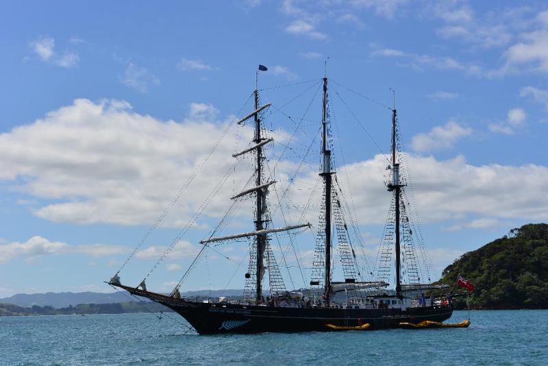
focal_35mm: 70
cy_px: 183
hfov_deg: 28.8
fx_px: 1066
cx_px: 274
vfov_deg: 19.5
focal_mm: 70
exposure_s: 1/640
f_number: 13
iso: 250
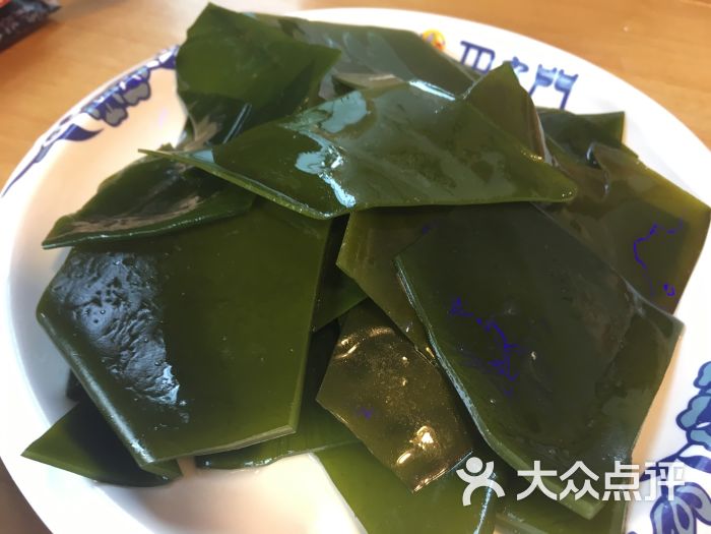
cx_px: 356
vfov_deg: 48.2
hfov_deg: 61.7
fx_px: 596
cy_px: 267
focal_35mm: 29
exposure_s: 1/33
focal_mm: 4.15
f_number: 2.2
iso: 80
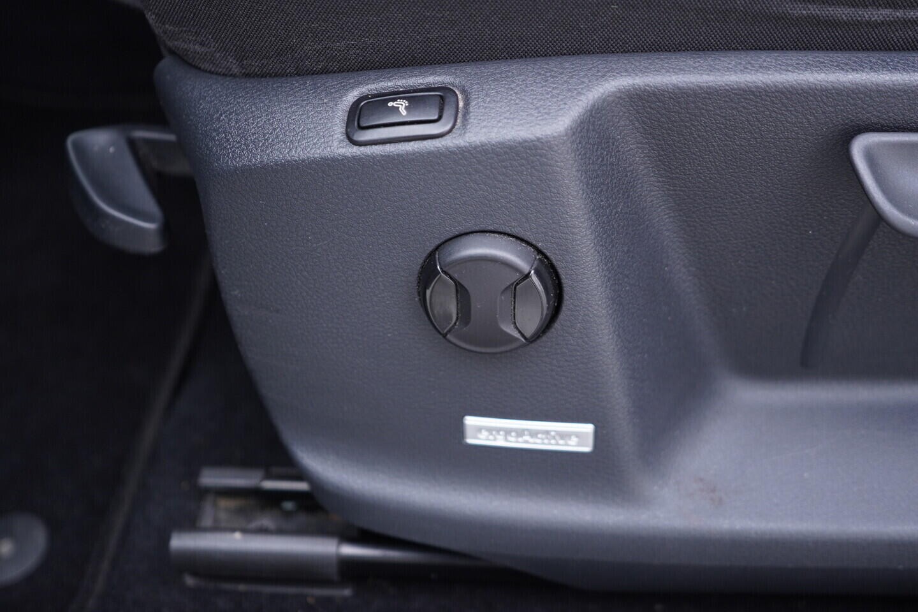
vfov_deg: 36.9
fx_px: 918
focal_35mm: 36
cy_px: 306
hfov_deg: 53.1
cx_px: 459
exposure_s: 1/40
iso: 320
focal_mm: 24
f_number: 2.8
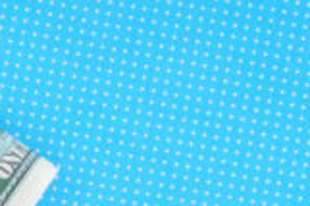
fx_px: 2736
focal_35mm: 318
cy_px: 607
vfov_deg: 4.2
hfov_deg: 6.3
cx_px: -333
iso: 160
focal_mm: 50
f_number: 9
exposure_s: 1/160
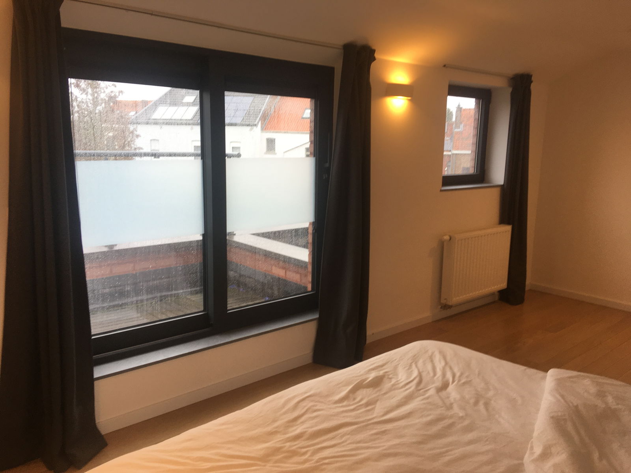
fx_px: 529
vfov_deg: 48.2
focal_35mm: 29
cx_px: 316
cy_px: 236
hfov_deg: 61.7
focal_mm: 4.15
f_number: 2.2
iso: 25
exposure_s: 1/50
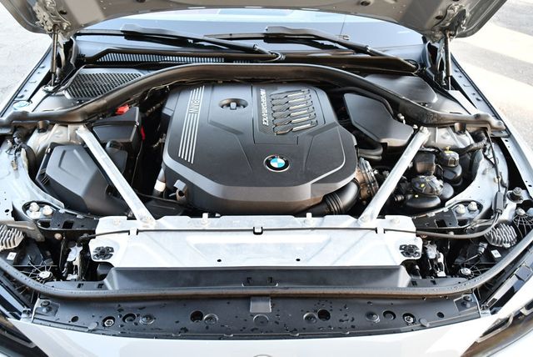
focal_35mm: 36
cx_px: 266
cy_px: 178
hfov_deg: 53.1
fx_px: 533
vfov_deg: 36.9
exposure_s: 1/250
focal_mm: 18
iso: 720
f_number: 3.5
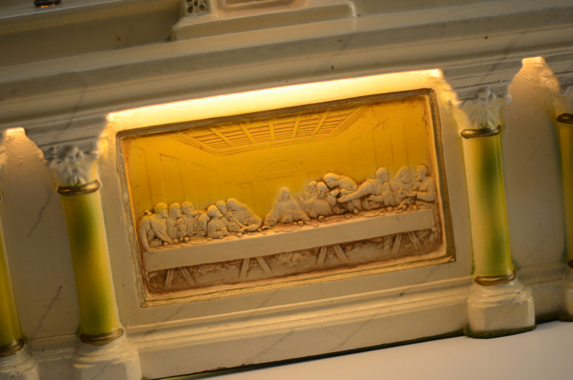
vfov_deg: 18.1
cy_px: 190
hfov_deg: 27.0
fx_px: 1191
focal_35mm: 75
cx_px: 286
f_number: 1.8
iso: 320
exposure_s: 1/80
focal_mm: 50
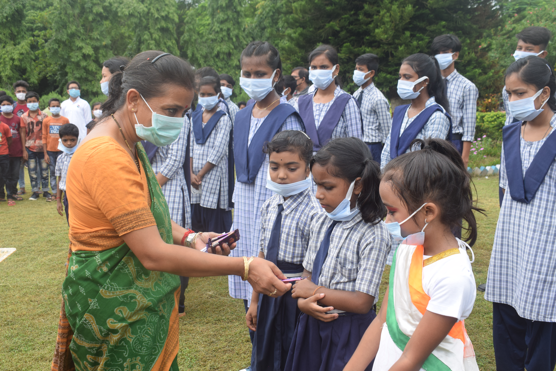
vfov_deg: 35.5
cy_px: 186
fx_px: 579
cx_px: 278
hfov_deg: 51.3
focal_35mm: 38
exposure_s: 1/250
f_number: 8
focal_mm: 25
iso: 400
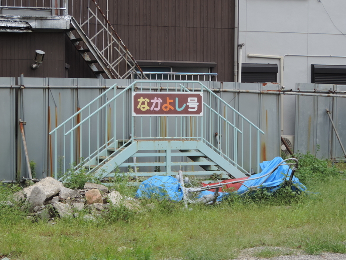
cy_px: 130
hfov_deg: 16.3
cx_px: 172
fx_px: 1210
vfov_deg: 12.2
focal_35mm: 121
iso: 80
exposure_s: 1/250
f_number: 4.2
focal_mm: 21.4
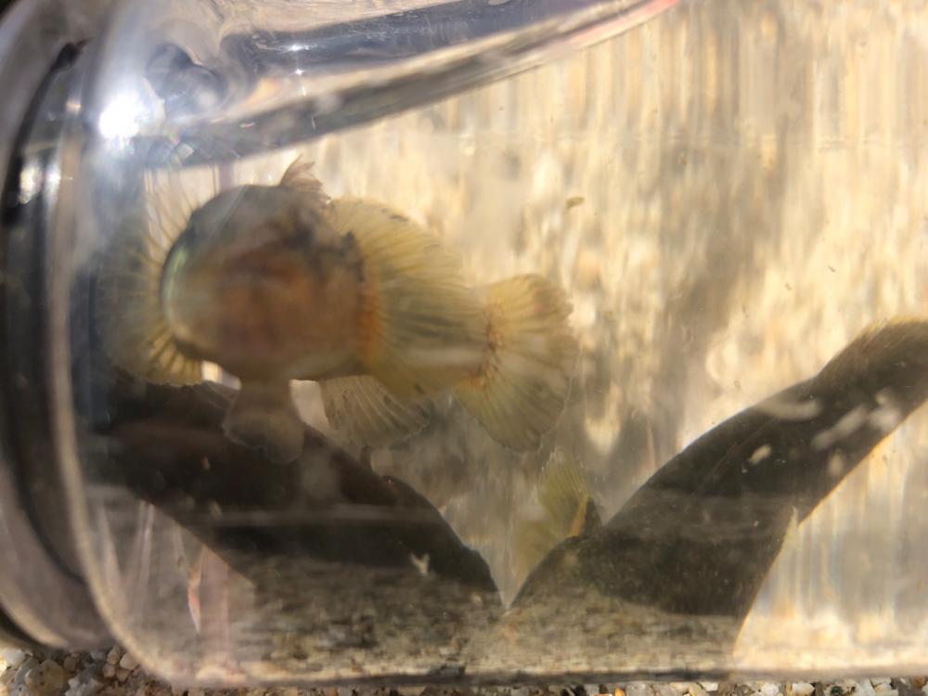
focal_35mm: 28
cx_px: 464
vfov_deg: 49.7
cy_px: 348
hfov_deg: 63.4
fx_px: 751
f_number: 1.8
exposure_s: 1/1779
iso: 20
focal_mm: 3.99
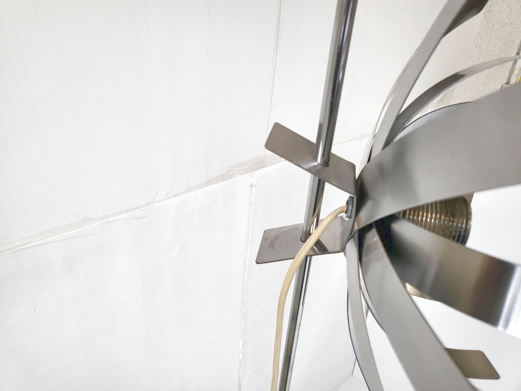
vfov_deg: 53.1
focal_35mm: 26
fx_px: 391
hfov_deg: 67.3
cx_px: 260
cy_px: 196
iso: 100
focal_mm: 4.25
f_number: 1.8
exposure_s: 1/100
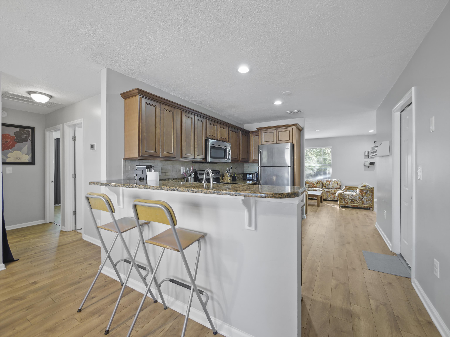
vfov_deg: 85.7
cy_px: 168
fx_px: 182
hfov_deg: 102.1
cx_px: 225
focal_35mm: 14
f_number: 4
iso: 400
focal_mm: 7
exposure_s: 1/6
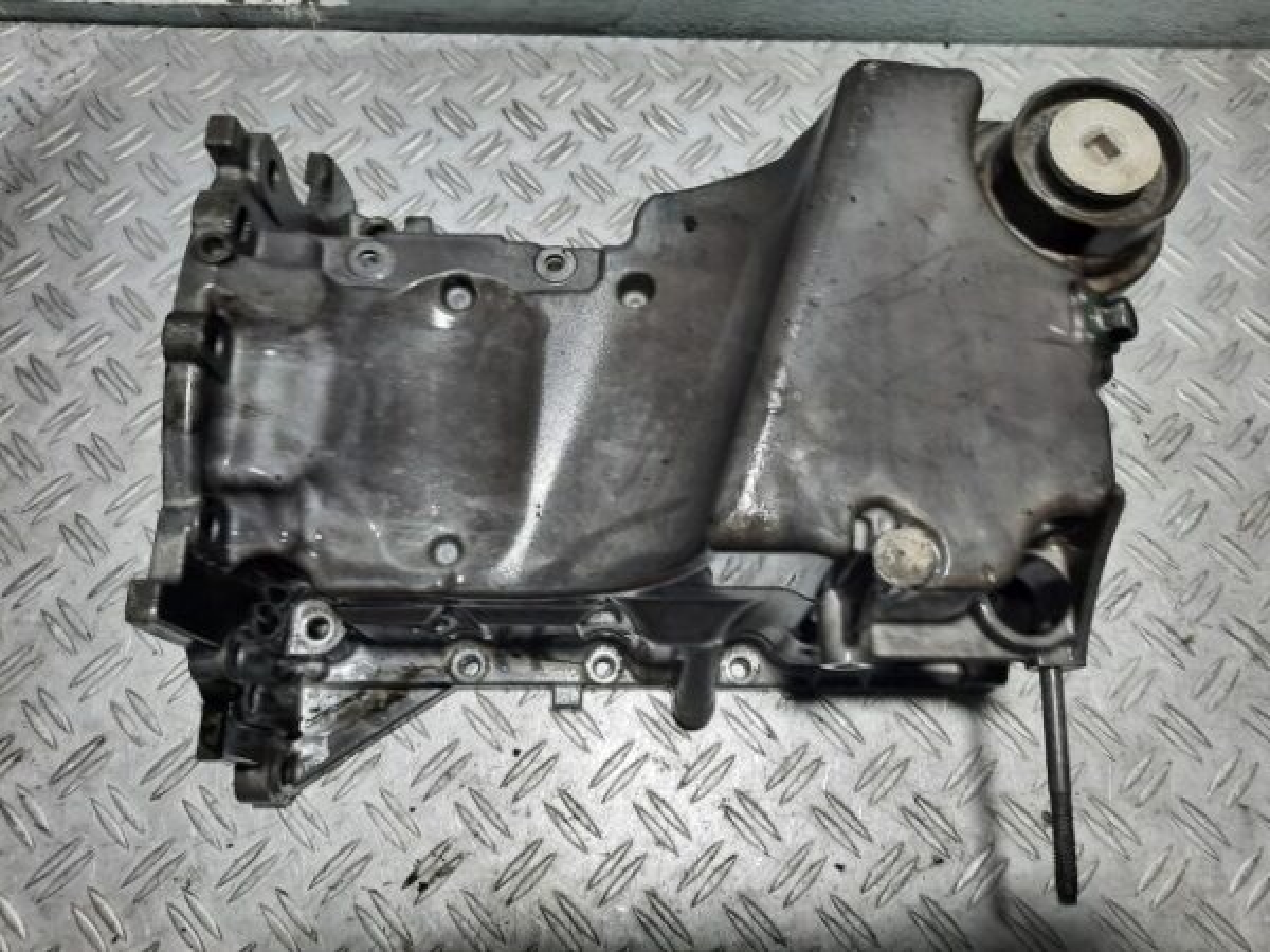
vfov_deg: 54.9
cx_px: 635
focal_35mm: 25
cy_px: 476
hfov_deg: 69.4
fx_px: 917
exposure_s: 1/50
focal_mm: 4.6
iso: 40
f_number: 2
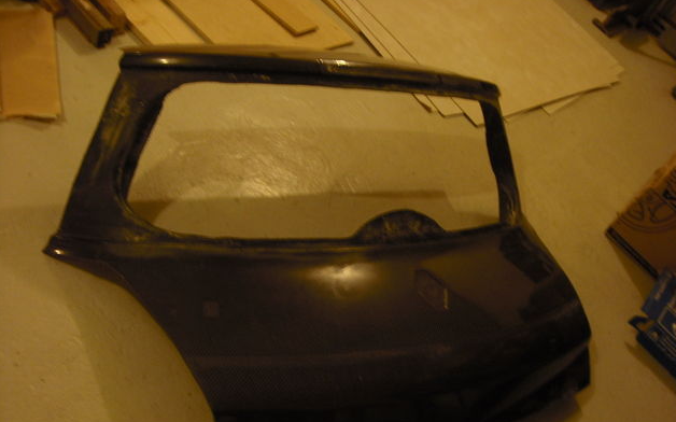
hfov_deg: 49.3
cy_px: 254
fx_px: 737
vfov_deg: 31.9
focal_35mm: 40
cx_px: 340
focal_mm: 6.2
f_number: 2.7
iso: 200
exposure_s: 1/4
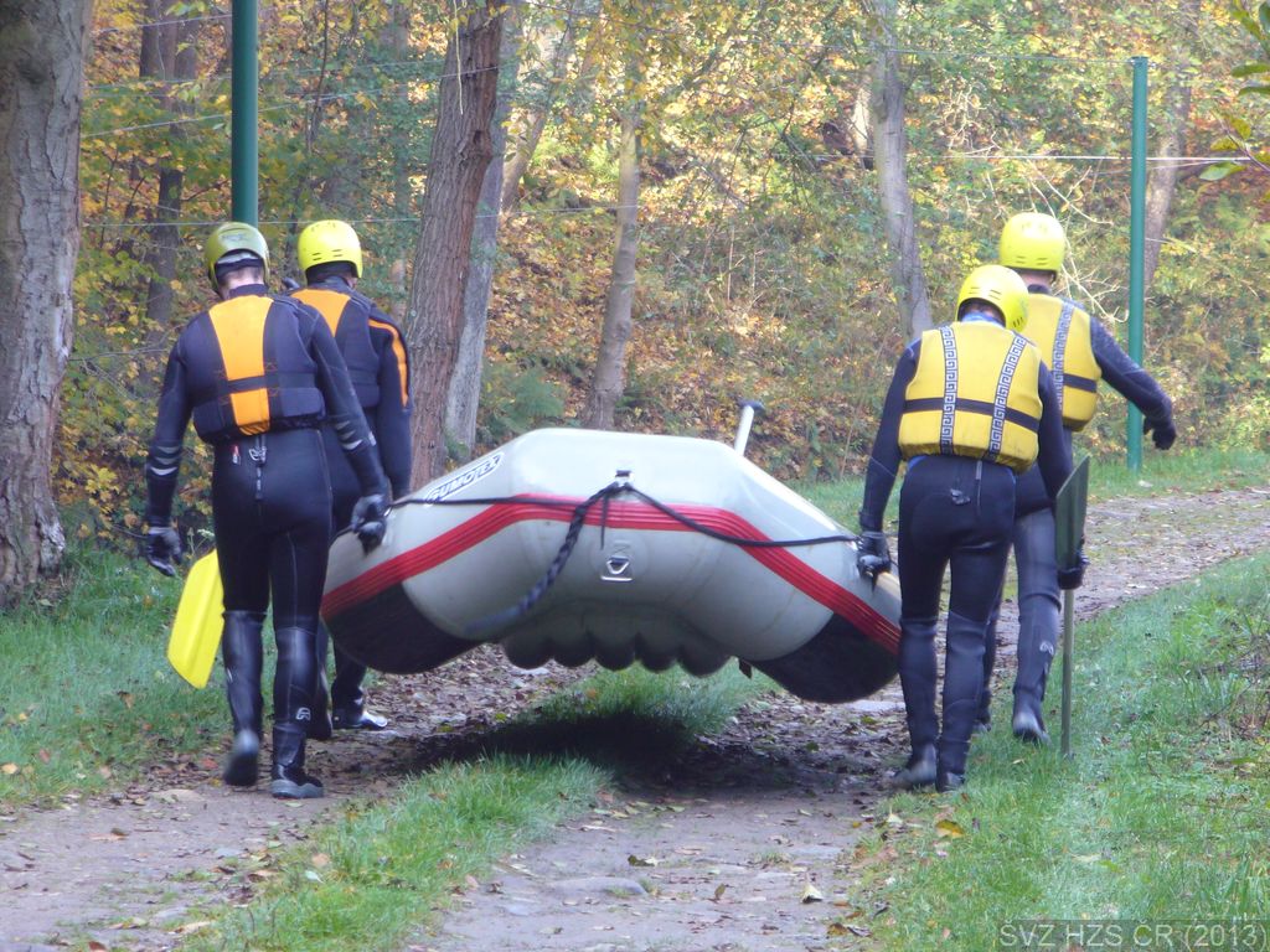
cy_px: 476
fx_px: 8145
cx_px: 635
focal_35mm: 222
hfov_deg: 8.9
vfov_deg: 6.7
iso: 100
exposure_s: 1/40
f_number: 4.5
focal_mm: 36.6
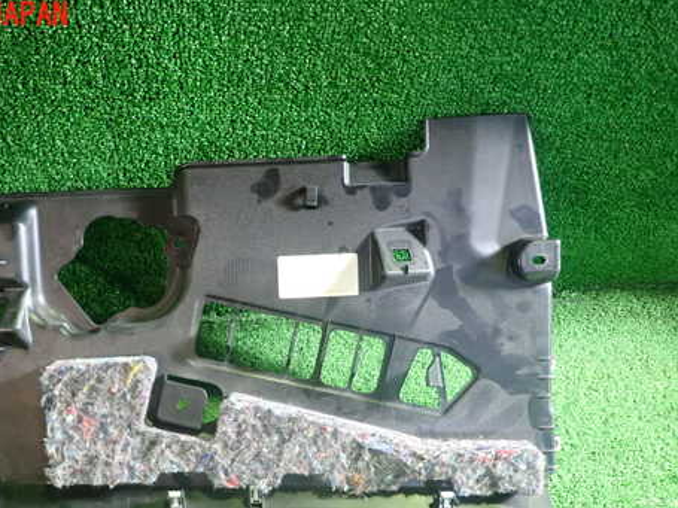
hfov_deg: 54.6
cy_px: 332
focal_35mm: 33
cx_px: 244
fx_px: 646
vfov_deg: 42.4
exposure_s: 1/30
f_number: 2
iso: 400
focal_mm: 4.5
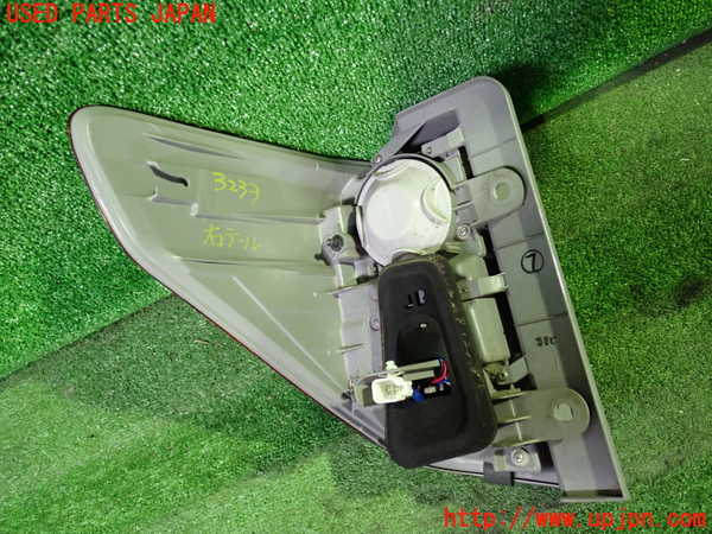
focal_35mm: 30
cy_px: 267
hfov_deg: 60.0
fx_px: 617
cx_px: 356
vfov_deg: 46.8
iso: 640
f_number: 2.3
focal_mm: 5.4
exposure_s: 1/30
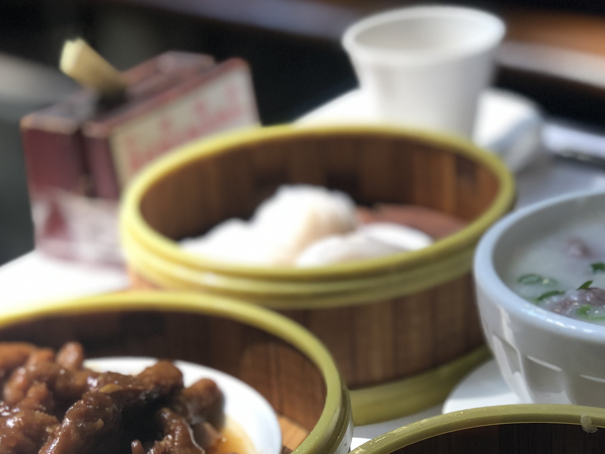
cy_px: 392
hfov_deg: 20.8
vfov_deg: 15.6
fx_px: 1643
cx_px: 359
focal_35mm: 94
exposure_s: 1/50
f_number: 2.4
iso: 40
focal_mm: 6
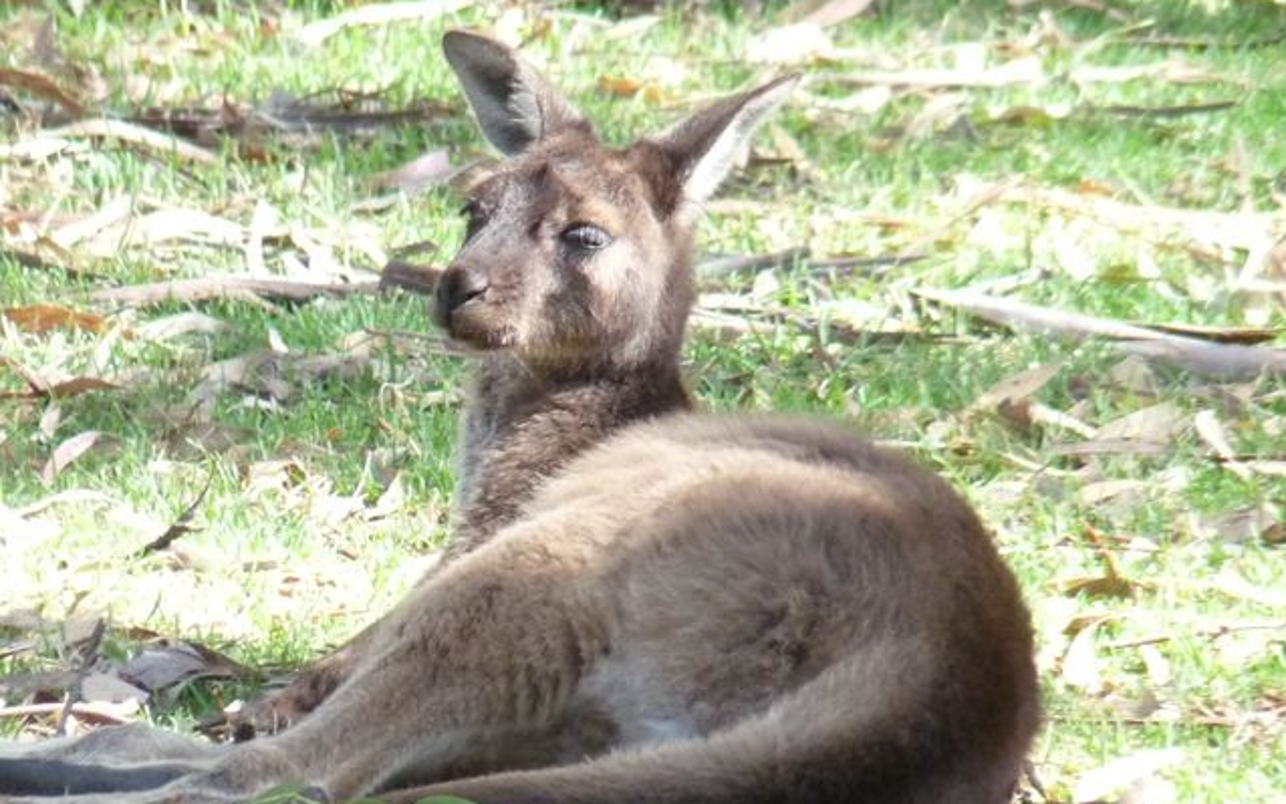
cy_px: 365
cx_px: 643
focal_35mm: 716
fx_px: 25099
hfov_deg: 2.9
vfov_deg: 1.8
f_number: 3.7
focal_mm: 67.7
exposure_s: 1/400
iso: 400
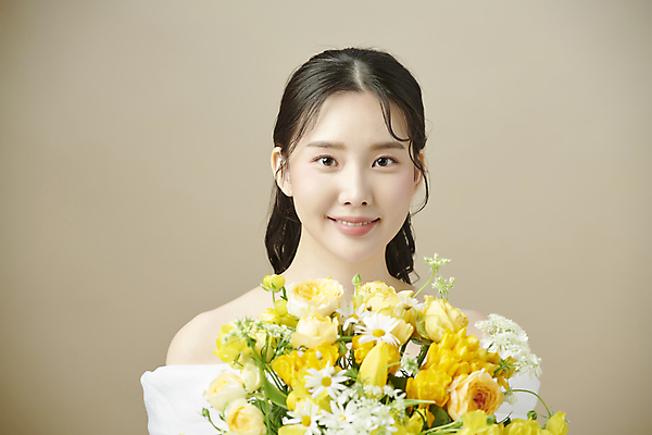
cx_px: 326
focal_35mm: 155
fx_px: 2807
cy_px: 218
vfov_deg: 8.9
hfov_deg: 13.2
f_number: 5.6
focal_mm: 155
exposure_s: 1/125
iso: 64
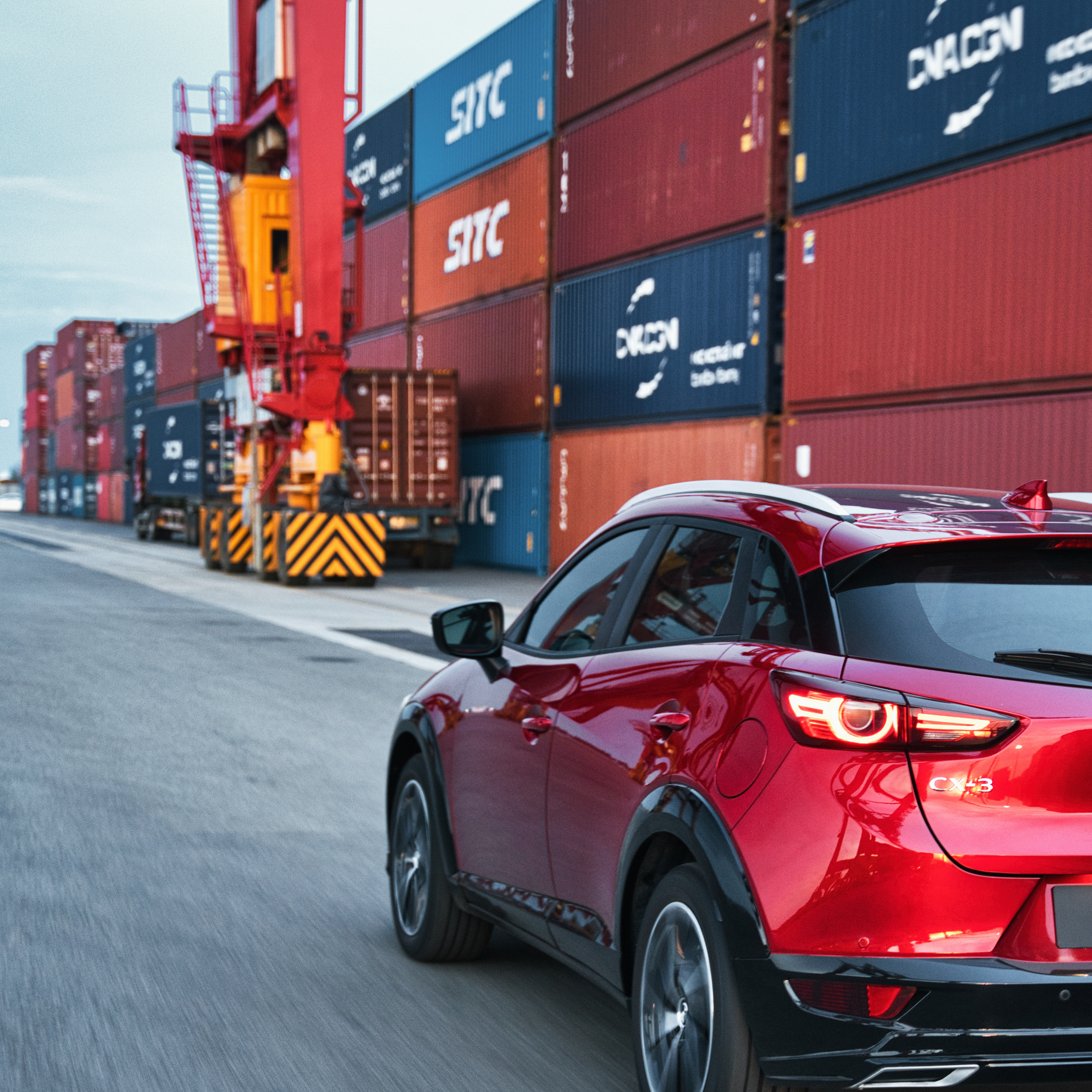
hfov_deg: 24.1
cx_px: 623
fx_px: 2560
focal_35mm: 72
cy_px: 727
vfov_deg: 24.0
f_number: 2.8
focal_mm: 39.4
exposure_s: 1/40
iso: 800
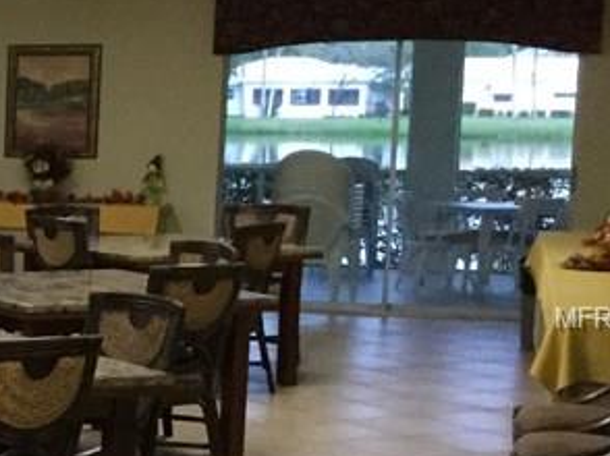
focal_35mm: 108
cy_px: 319
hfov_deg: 16.2
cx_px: -382
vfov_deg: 13.7
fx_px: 1902
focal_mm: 3.3
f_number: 2.4
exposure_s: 1/30
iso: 200
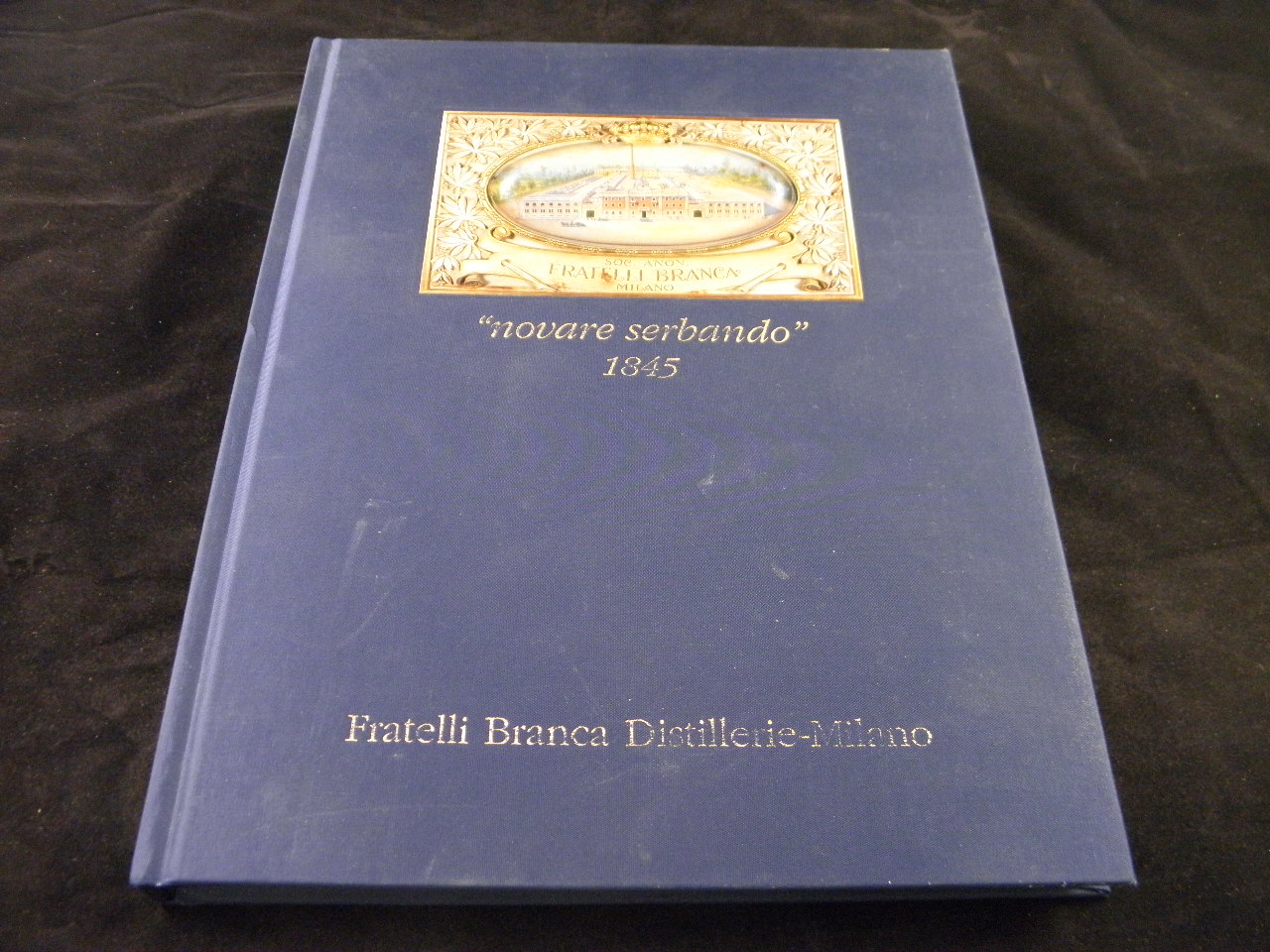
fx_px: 1211
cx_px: 635
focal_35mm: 33
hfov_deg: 55.4
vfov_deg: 42.9
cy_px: 476
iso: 400
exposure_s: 1/30
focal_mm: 5.9
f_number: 3.6
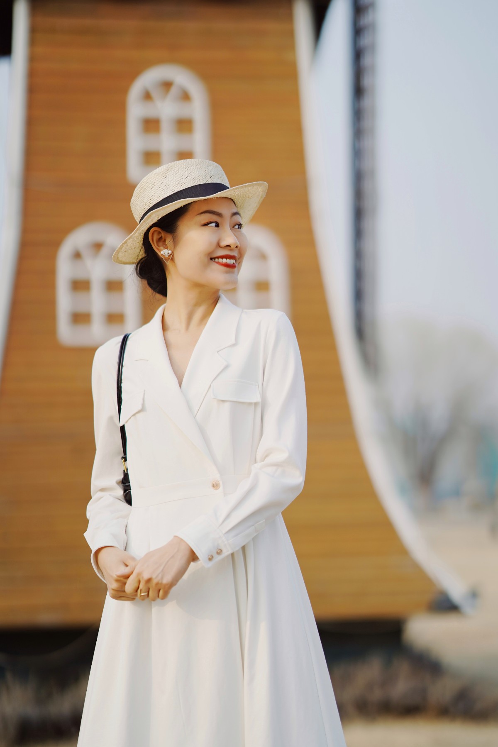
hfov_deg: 16.1
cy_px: 374
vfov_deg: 23.9
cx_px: 249
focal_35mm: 85
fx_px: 1764
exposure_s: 1/3200
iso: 100
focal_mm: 85
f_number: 1.4
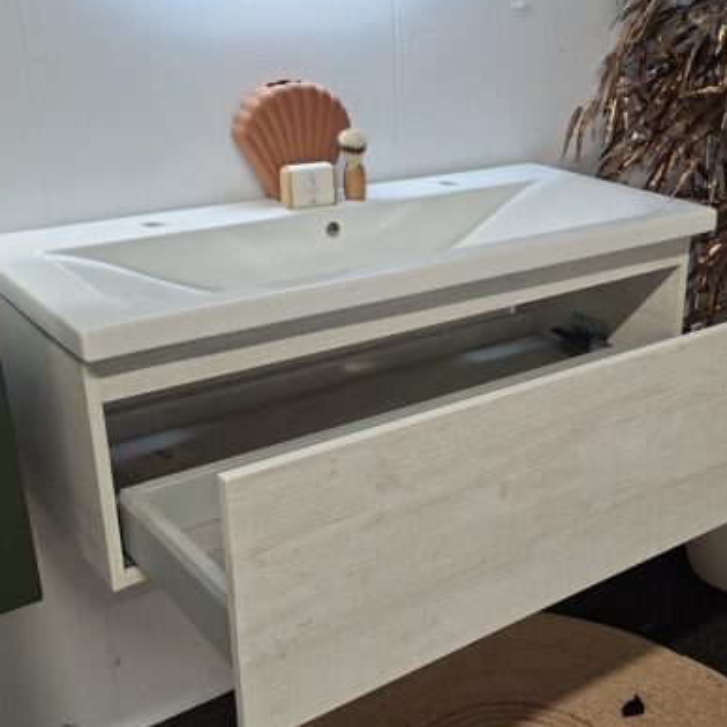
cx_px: 488
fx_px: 998
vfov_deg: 40.0
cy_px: 383
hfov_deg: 39.5
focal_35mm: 42
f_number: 1.8
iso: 250
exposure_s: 1/100
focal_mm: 5.54
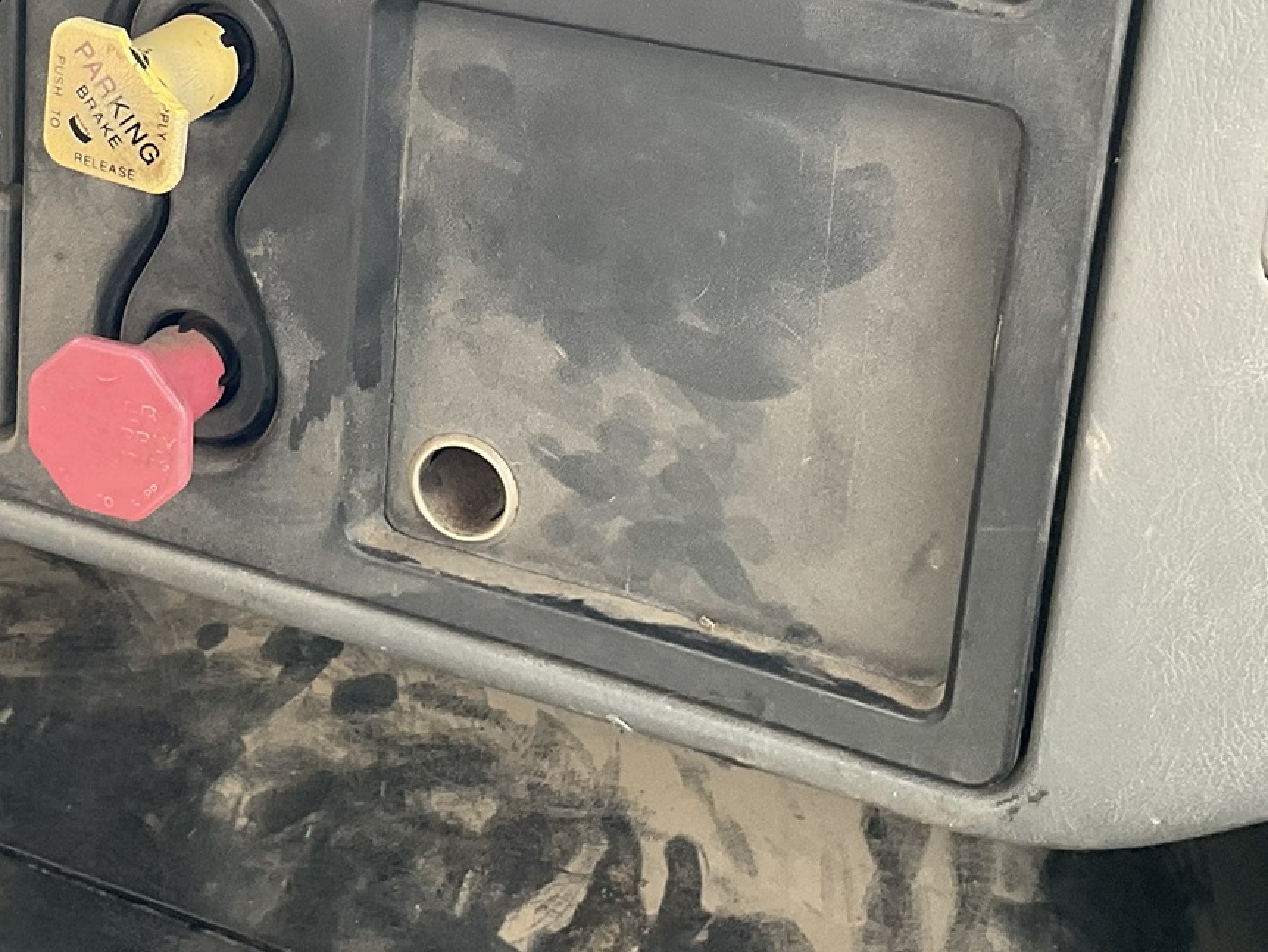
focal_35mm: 61
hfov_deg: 31.2
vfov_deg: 23.1
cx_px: 343
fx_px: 2235
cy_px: -3
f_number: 1.8
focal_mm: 3
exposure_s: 1/122
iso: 50
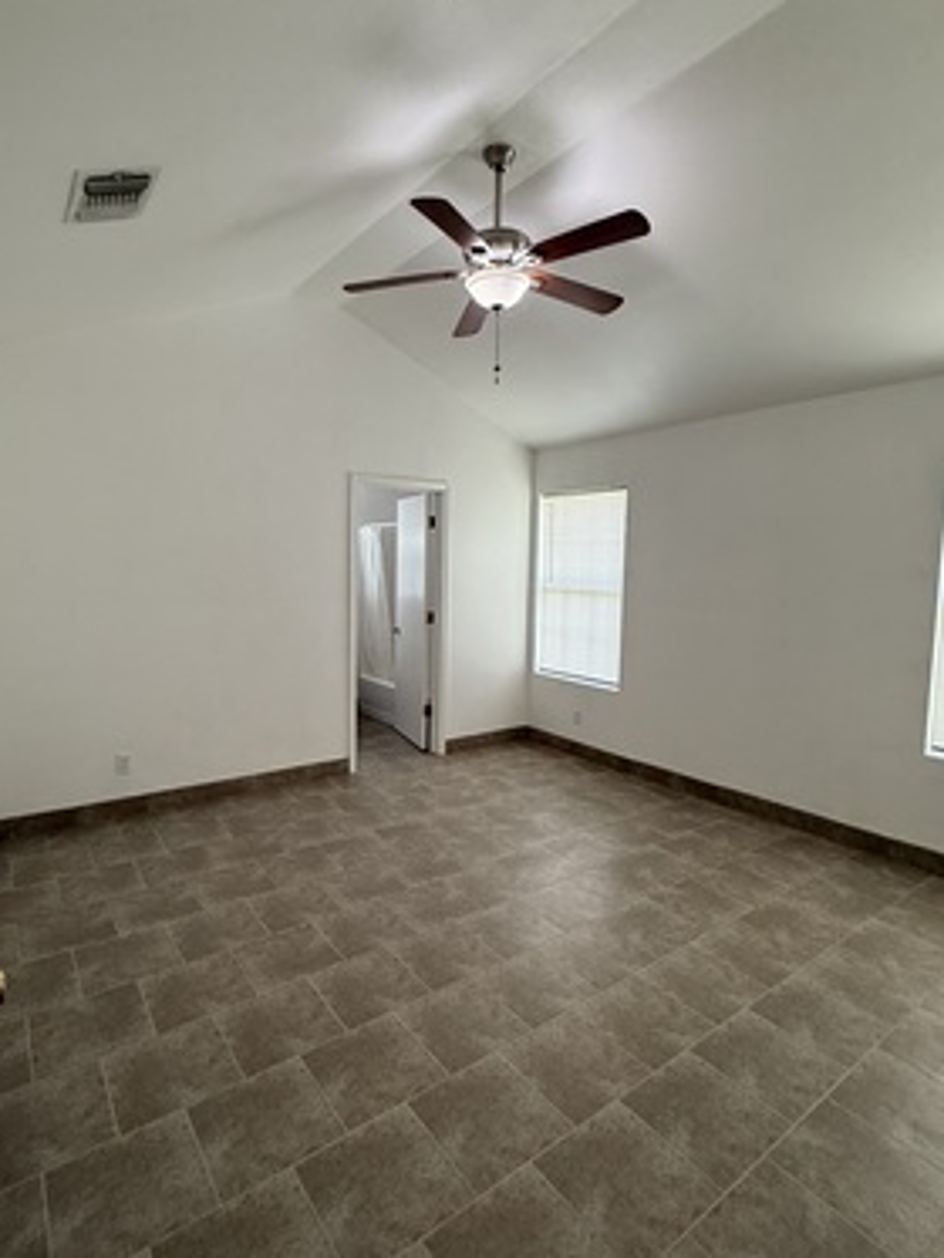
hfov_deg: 71.6
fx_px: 654
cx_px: 448
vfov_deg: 87.7
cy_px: 624
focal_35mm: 18
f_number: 2.2
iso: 160
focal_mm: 2.22
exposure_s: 1/120
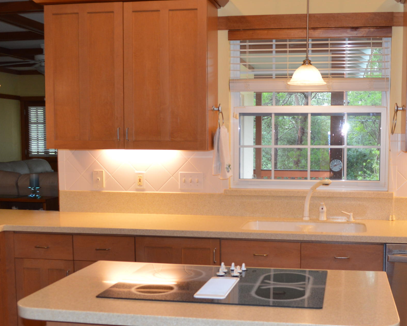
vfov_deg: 31.4
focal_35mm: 48
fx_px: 578
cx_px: 243
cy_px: 197
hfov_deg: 38.6
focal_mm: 18
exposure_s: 1/80
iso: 400
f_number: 4
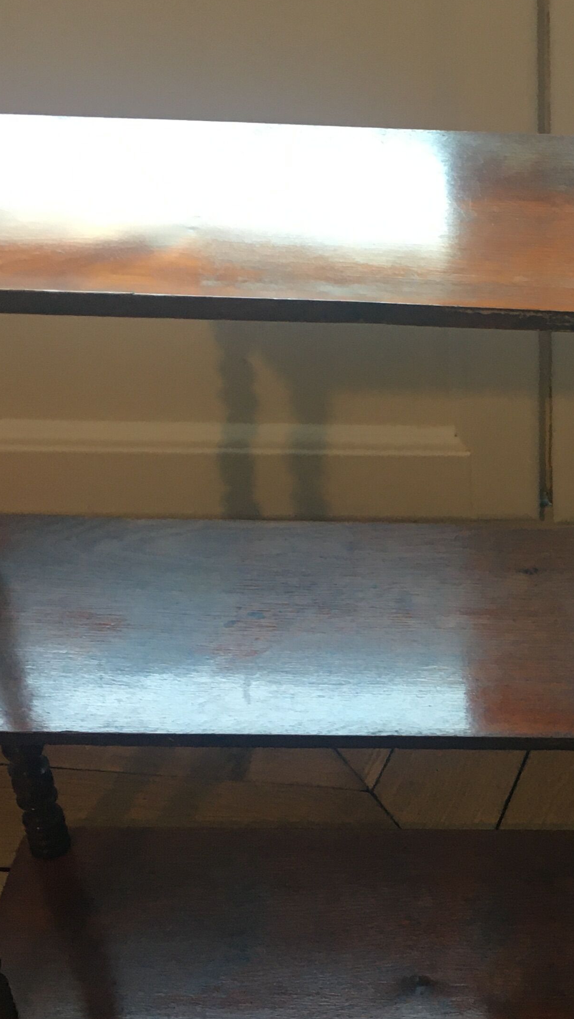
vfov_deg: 35.2
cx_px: 625
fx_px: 1596
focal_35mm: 59
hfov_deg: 19.6
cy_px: 654
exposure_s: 1/33
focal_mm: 4.15
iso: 80
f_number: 2.2
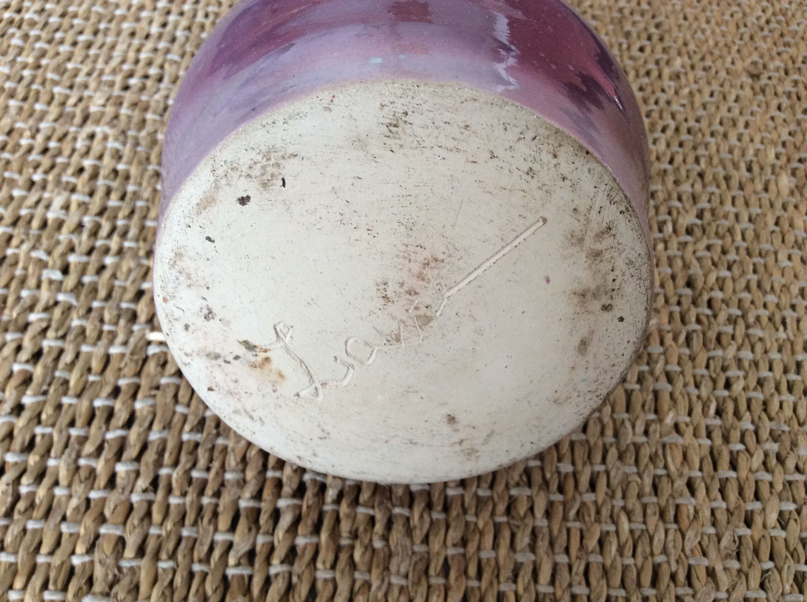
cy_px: 301
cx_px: 404
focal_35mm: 32
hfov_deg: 56.9
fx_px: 745
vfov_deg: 44.1
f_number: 2.4
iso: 100
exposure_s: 1/25
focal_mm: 3.3
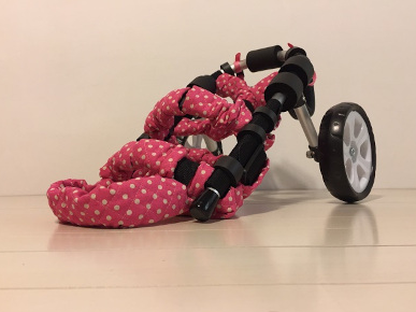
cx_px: 211
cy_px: 160
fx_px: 360
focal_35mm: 30
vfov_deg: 46.8
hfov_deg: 60.0
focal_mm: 4.15
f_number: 2.2
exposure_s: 1/30
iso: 160
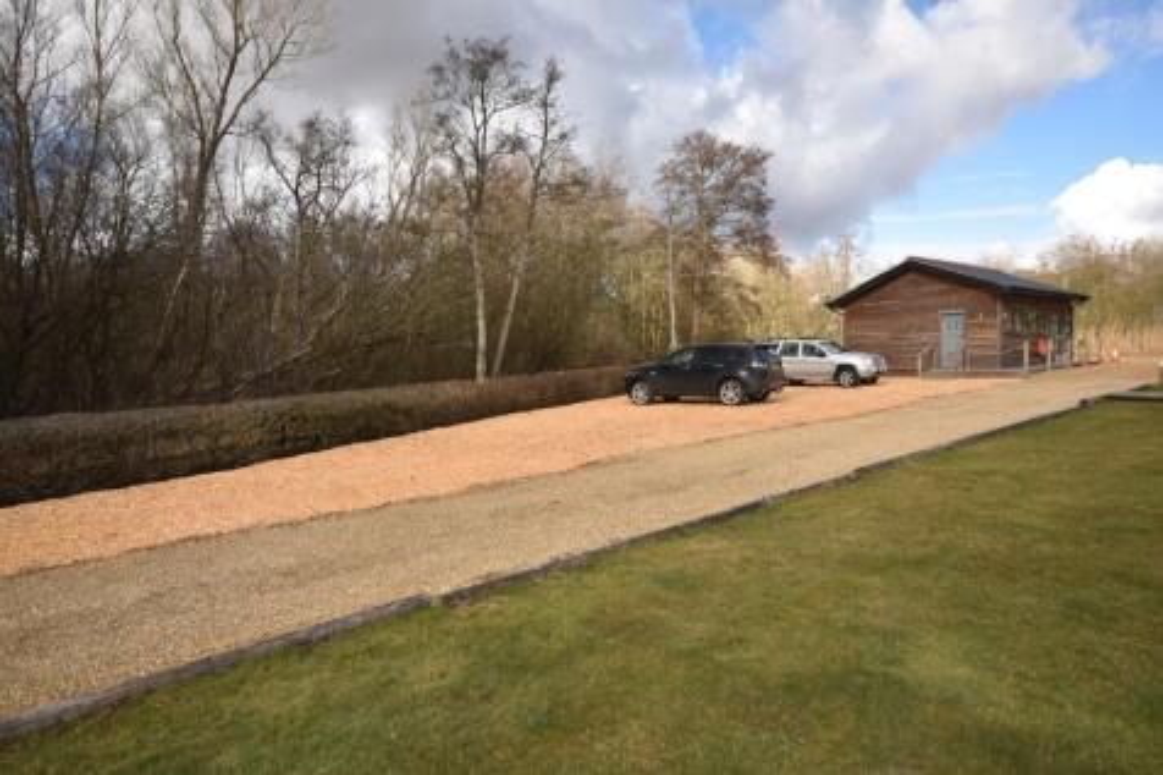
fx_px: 678
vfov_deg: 59.5
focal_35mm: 21
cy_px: 388
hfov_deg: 81.2
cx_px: 582
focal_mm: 14
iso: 100
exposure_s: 1/200
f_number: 7.1
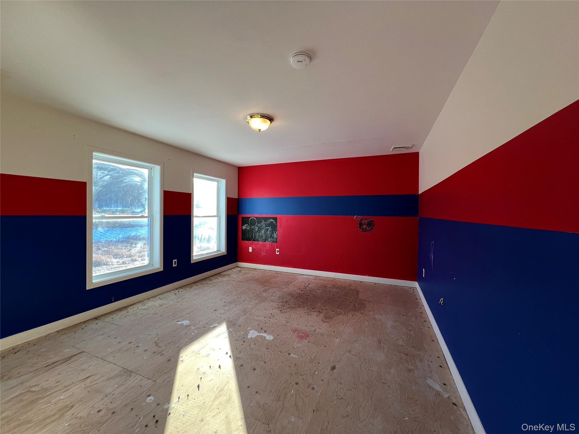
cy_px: 217
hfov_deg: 106.2
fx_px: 217
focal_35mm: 13
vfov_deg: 89.9
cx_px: 290
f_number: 1.8
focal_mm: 1.57
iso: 64
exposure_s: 1/120
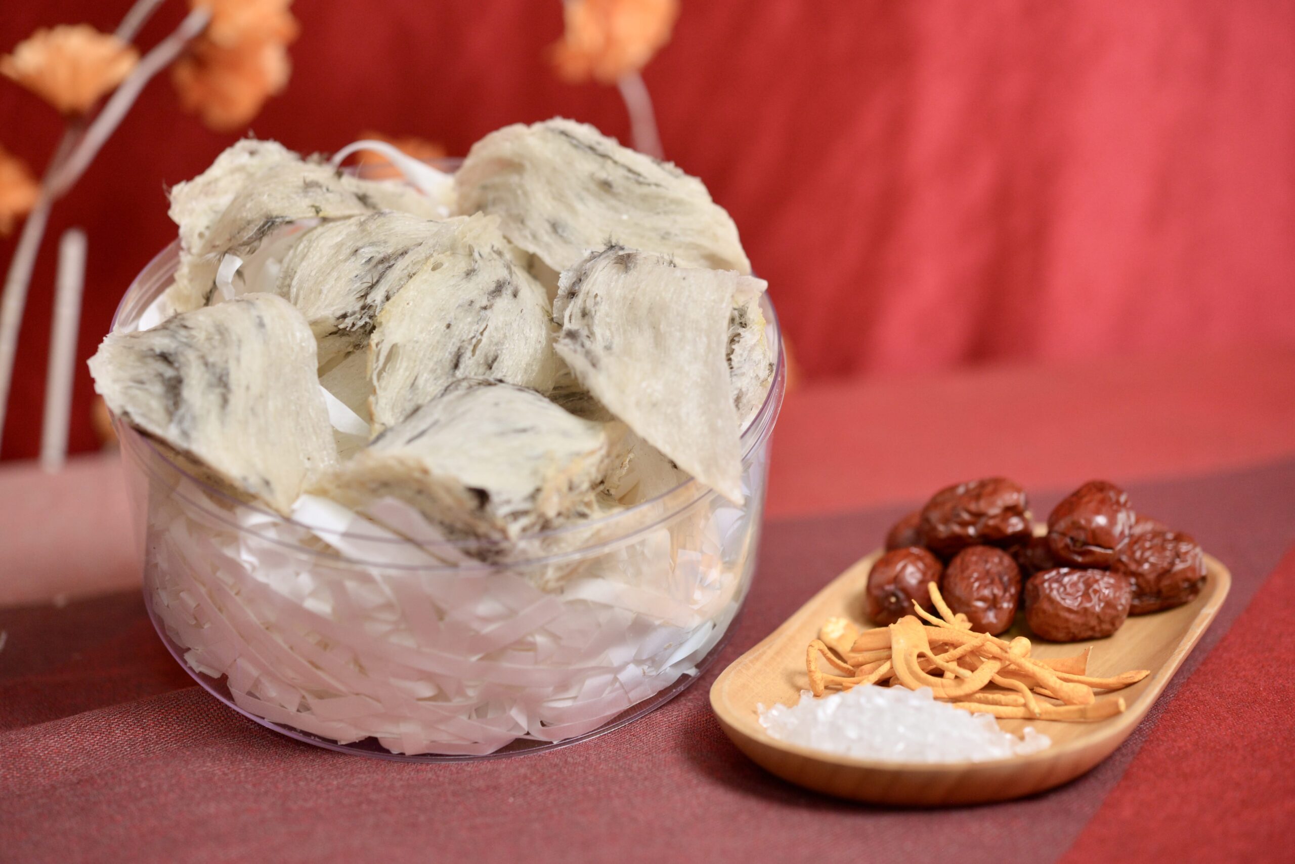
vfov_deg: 22.6
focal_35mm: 60
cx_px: 648
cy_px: 432
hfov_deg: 33.4
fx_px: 2158
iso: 500
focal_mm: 60
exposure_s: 1/100
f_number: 4.5
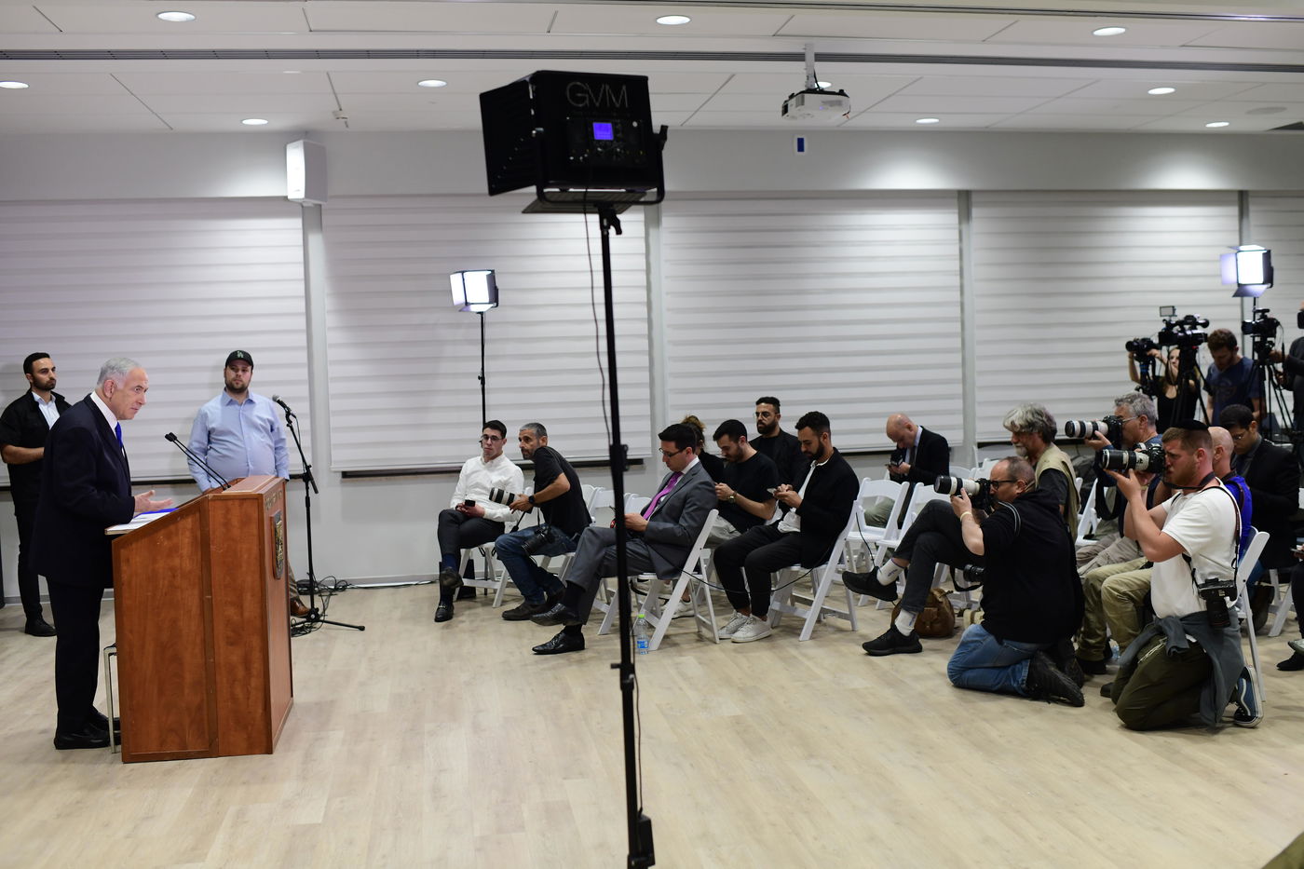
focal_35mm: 35
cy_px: 434
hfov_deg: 54.4
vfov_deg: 37.8
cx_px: 652
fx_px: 1268
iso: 1250
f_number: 3.5
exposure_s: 1/500
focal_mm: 35
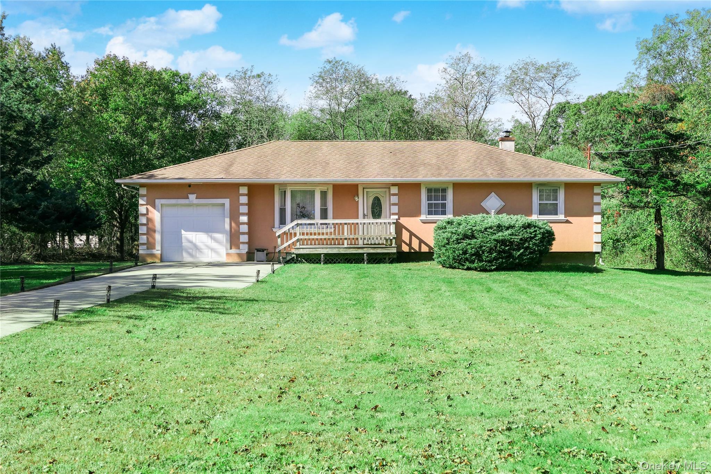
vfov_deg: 27.5
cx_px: 356
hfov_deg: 40.3
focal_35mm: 49
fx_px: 968
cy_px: 237
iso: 125
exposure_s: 1/1600
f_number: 2.8
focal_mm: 17.7
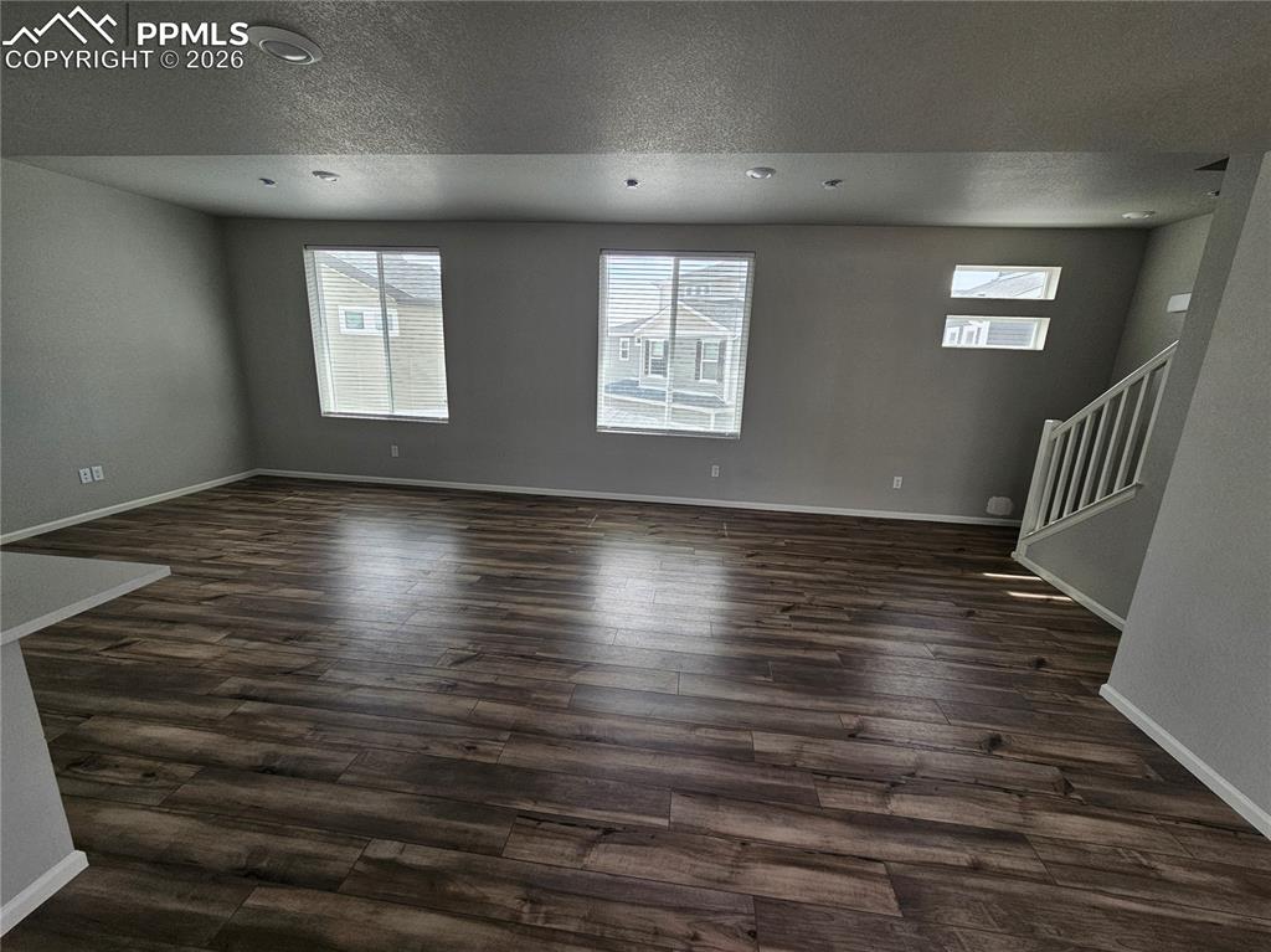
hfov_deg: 106.2
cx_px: 636
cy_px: 476
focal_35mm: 13
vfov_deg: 89.9
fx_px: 477
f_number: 2.2
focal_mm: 2.2
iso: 50
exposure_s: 1/140
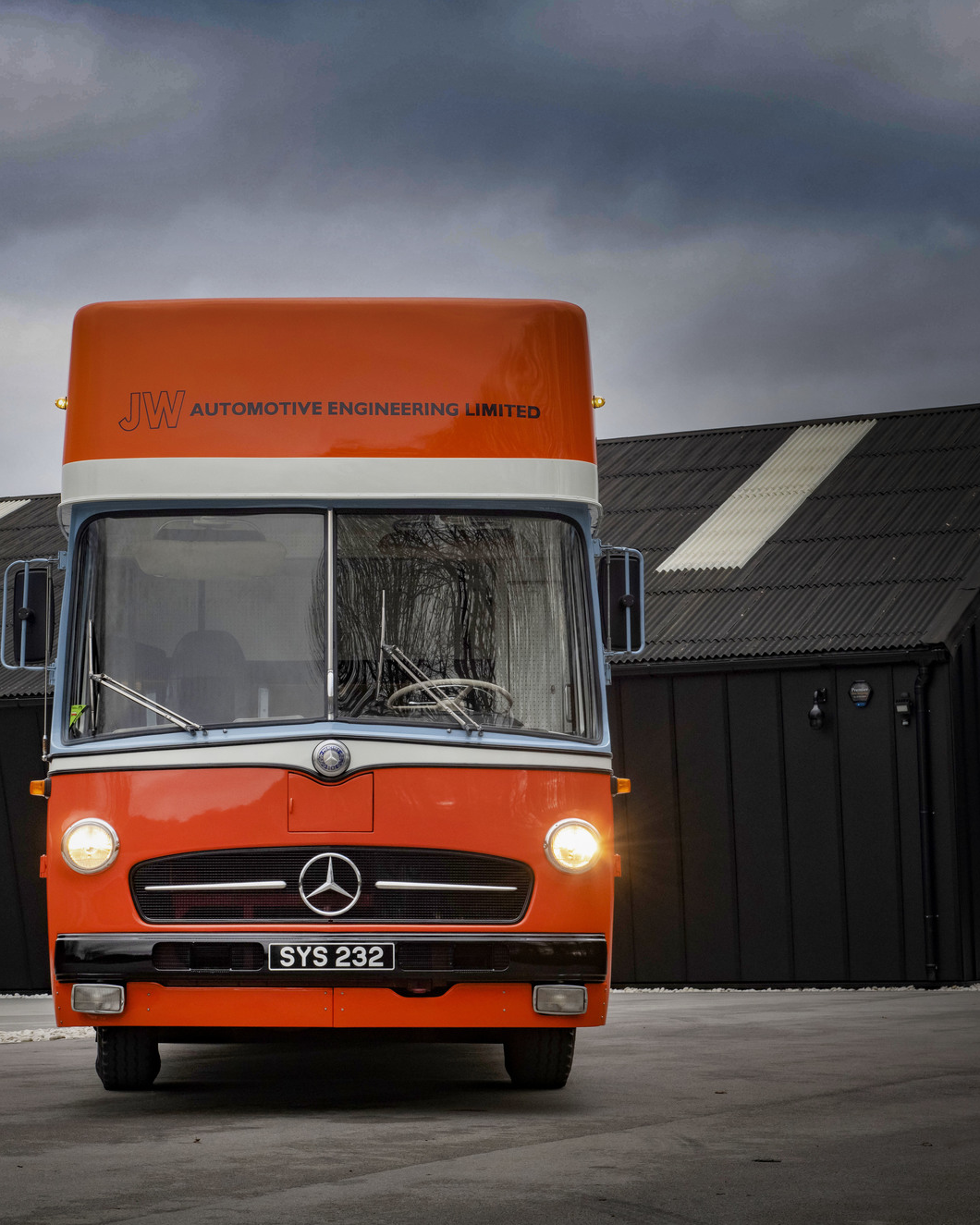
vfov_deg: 22.5
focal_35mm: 85
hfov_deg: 18.0
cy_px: 615
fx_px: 3082
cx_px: 317
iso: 1000
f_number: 8
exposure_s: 1/80
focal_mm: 60
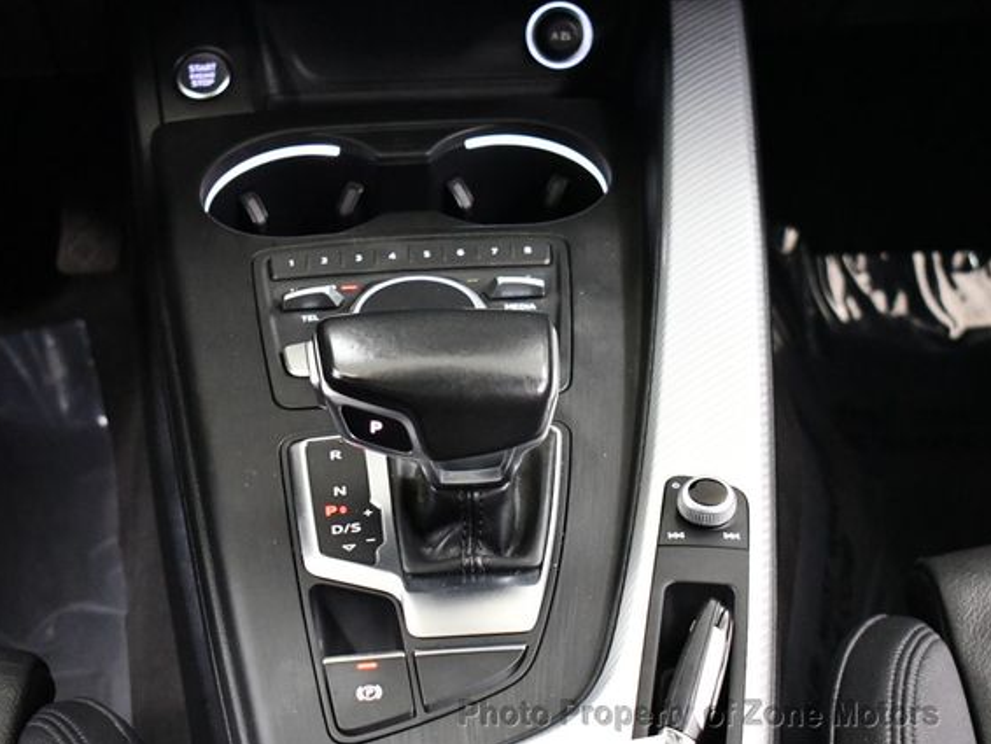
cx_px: 438
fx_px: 2492
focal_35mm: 87
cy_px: 373
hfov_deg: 22.5
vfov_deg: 17.0
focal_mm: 40
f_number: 5
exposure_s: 1/60
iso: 6400
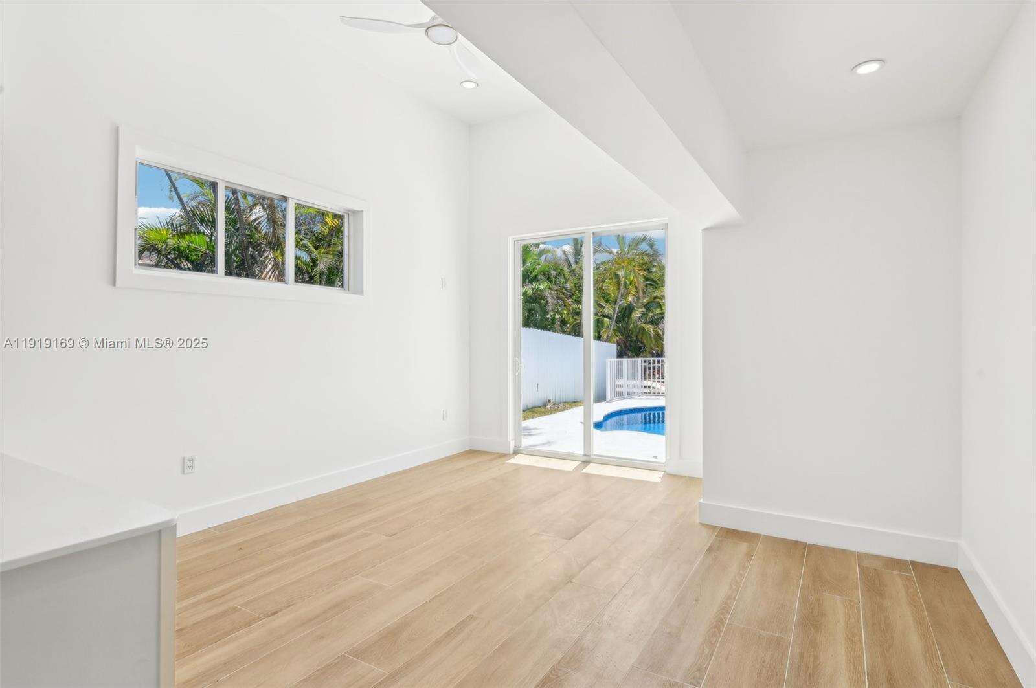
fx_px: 517
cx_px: 518
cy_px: 344
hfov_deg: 90.1
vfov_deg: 67.3
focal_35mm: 18
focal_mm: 18
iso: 100
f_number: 8
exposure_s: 1/125
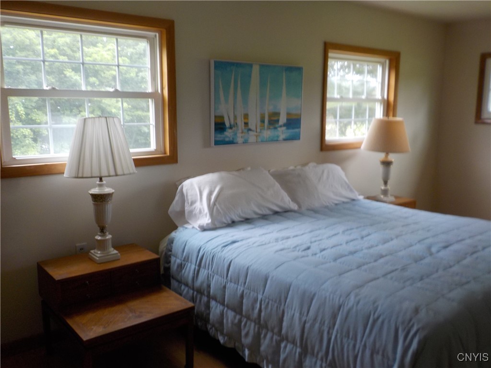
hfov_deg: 60.0
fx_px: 426
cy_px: 184
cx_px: 246
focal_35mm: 30
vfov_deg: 46.8
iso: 125
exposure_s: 1/30
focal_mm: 4.1
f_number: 3.3
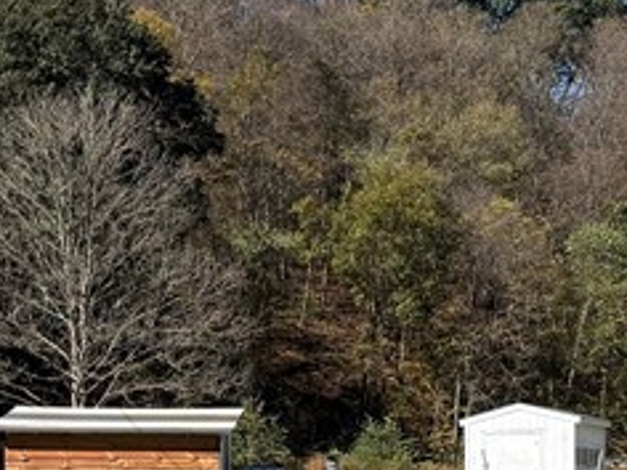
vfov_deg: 14.0
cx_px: 35
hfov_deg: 18.5
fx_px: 1884
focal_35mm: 104
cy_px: 489
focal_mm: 6.76
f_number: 1.78
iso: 100
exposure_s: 1/3759
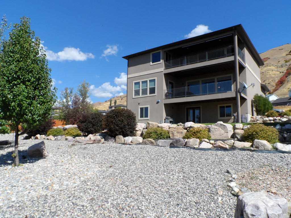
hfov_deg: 71.6
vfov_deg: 56.8
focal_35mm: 24
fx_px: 202
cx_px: 146
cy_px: 109
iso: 80
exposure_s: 1/500
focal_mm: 4
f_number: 4.5
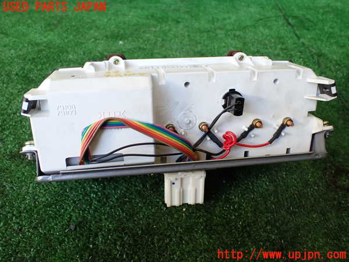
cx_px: 174
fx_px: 302
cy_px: 131
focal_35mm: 30
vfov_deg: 46.8
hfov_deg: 60.0
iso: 320
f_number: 2.3
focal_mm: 5.4
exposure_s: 1/125
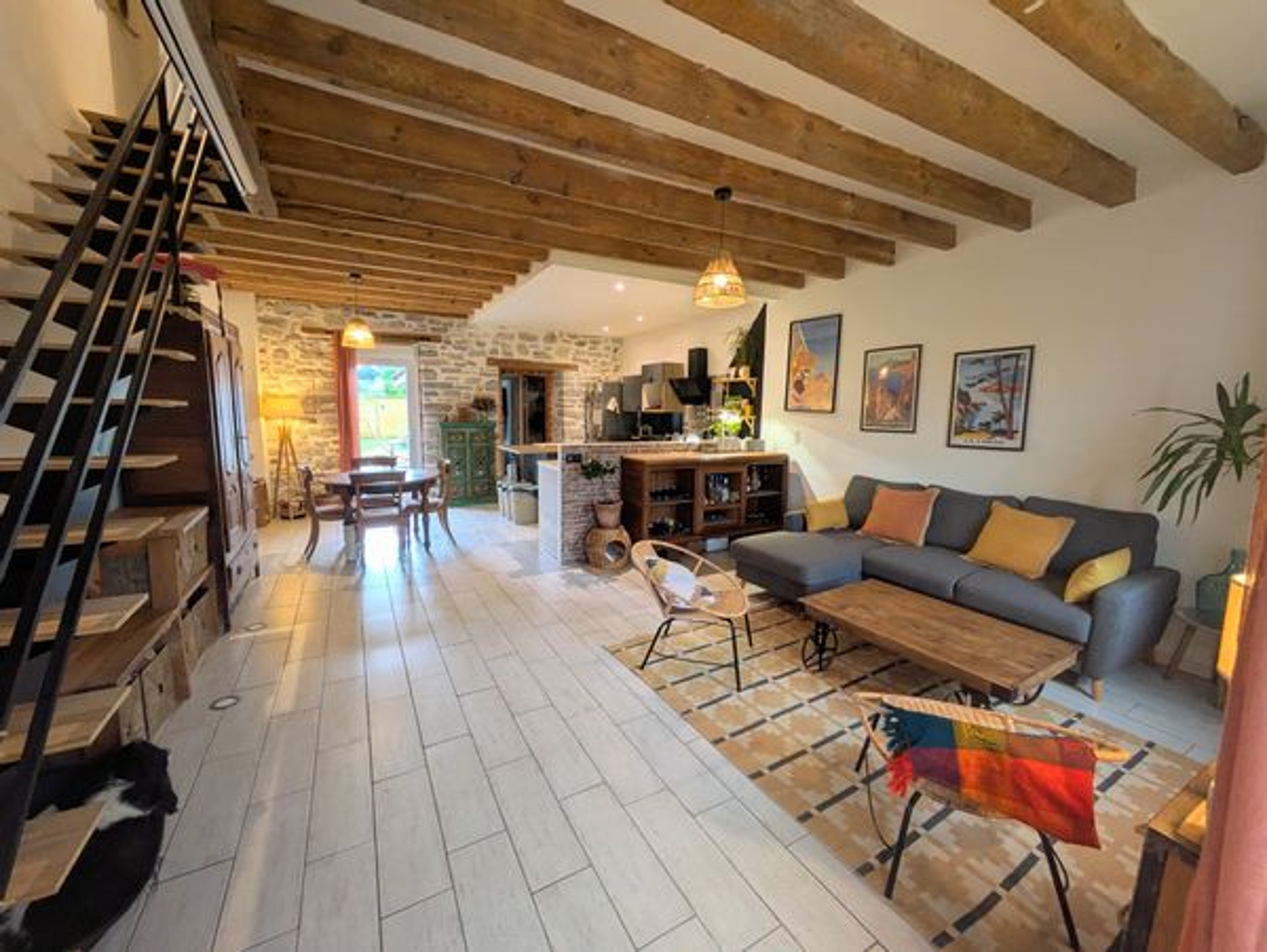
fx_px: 513
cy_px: 476
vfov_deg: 85.8
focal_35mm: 14
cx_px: 634
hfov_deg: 102.0
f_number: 2.2
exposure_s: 1/33.3
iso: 125
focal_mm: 1.83
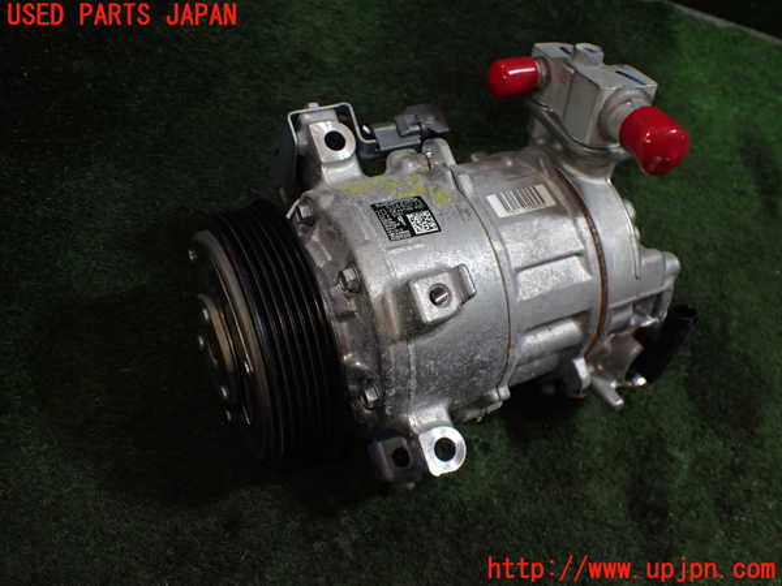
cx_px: 391
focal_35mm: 30
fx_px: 678
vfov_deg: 46.8
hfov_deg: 60.0
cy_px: 293
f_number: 2.3
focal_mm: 5.4
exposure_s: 1/125
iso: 320
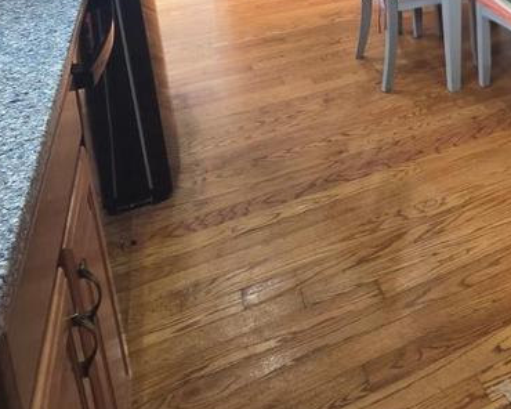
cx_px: 478
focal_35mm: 37
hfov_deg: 43.9
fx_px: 560
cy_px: -90
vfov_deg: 32.6
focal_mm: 2.2
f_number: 2.2
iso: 160
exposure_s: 1/60.2
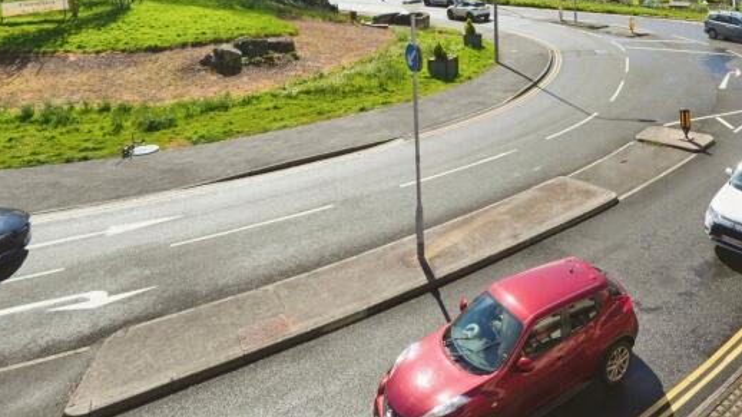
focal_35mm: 29
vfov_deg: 33.6
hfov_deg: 59.0
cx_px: 629
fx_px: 570
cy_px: -68
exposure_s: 1/800
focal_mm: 14
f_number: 7.1
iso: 250
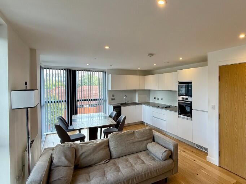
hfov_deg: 75.3
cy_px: 89
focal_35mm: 21
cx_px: 173
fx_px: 149
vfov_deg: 63.4
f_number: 2.2
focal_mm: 2.22
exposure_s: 1/100
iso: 100
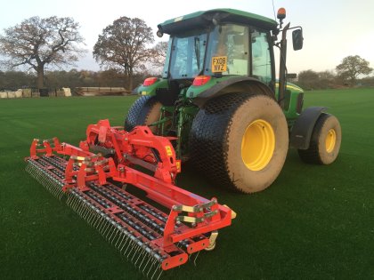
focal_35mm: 29
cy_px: 140
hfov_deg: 61.7
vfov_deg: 48.2
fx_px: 313
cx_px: 187
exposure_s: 1/50
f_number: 2.2
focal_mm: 4.15
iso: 40
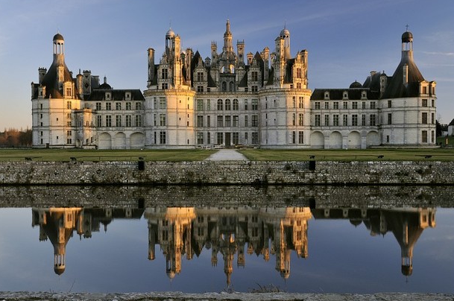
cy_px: 150
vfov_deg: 32.5
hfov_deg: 47.5
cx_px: 223
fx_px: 516
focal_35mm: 41
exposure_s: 1/6
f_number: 11
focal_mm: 26
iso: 200
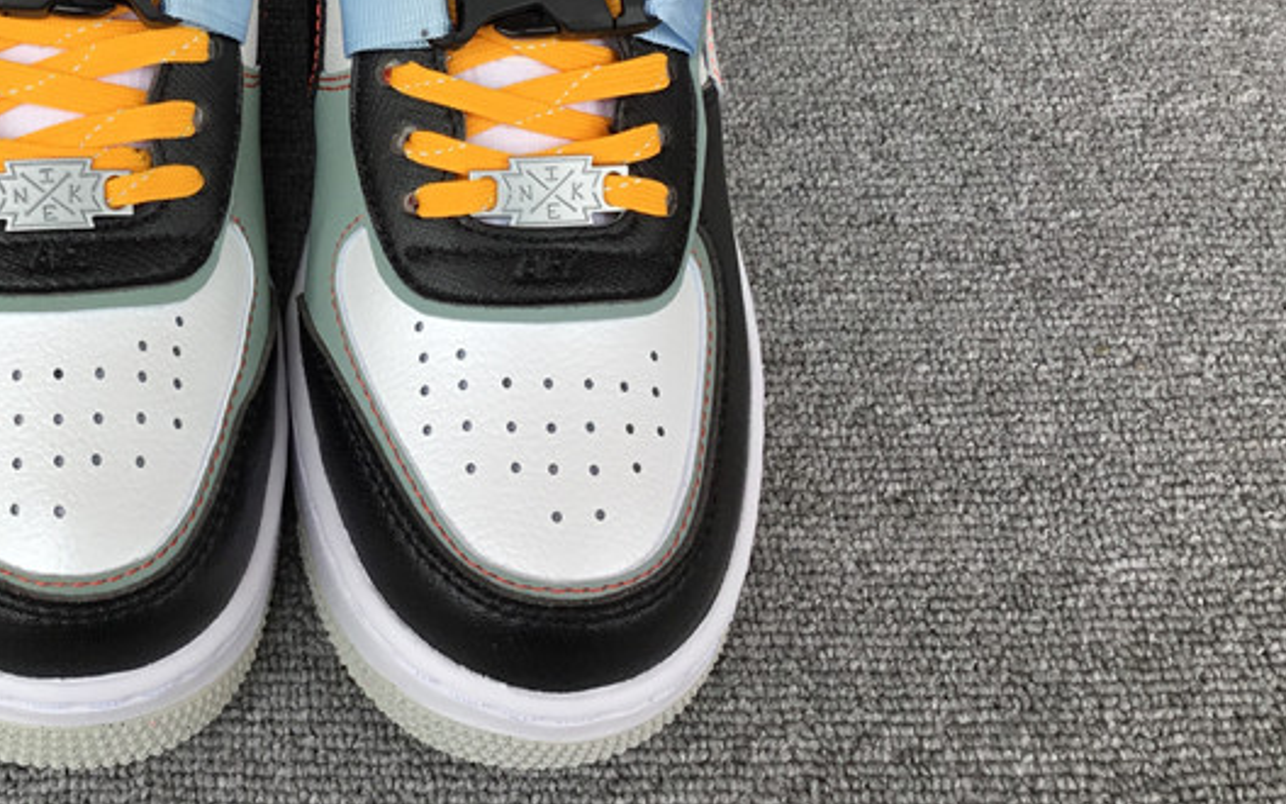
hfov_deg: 34.9
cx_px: 219
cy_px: 82
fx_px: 1963
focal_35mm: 56
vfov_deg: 22.6
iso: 25
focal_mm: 3.3
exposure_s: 1/248
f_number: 2.4
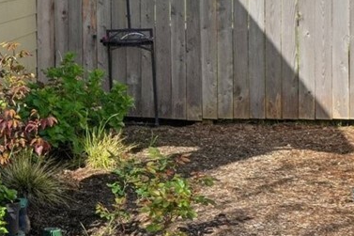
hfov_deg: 13.9
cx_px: -418
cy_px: 17
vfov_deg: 11.6
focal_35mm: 117
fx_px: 1150
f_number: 8
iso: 400
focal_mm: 26
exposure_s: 1/1250
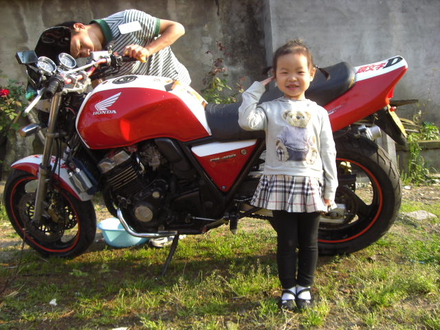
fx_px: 483
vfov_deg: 37.7
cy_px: 165
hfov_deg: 49.0
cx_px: 220
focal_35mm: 38
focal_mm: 6.2
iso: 64
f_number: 2.7
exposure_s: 1/200
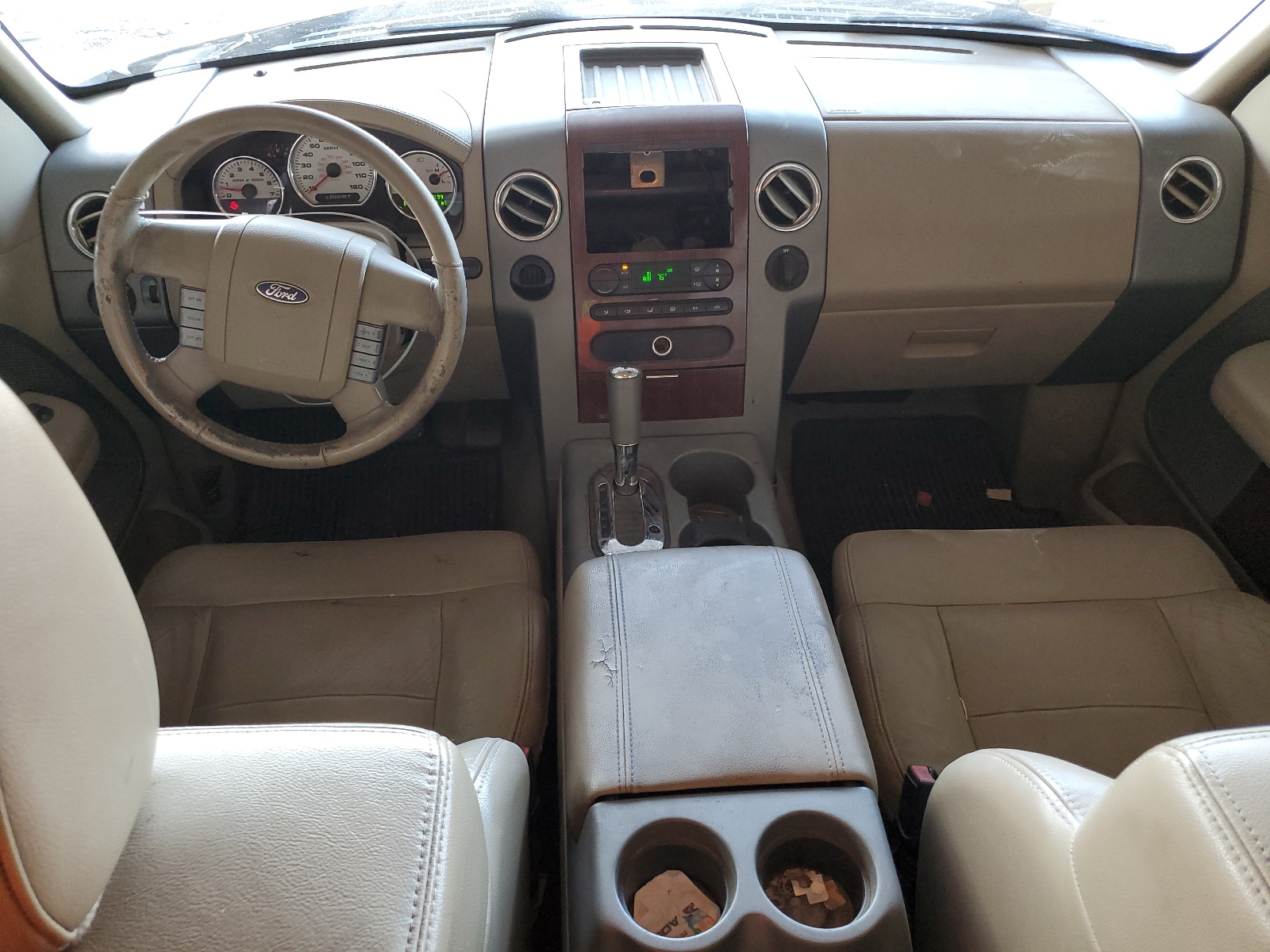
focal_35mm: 26
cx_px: 635
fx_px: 954
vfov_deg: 53.1
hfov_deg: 67.3
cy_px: 476
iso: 116
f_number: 1.5
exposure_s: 1/60.2
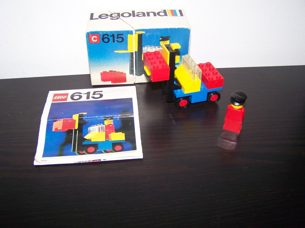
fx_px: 335
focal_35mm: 38
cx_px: 152
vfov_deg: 37.7
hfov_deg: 49.0
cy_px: 114
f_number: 2.8
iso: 200
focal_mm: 6.3
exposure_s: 1/30
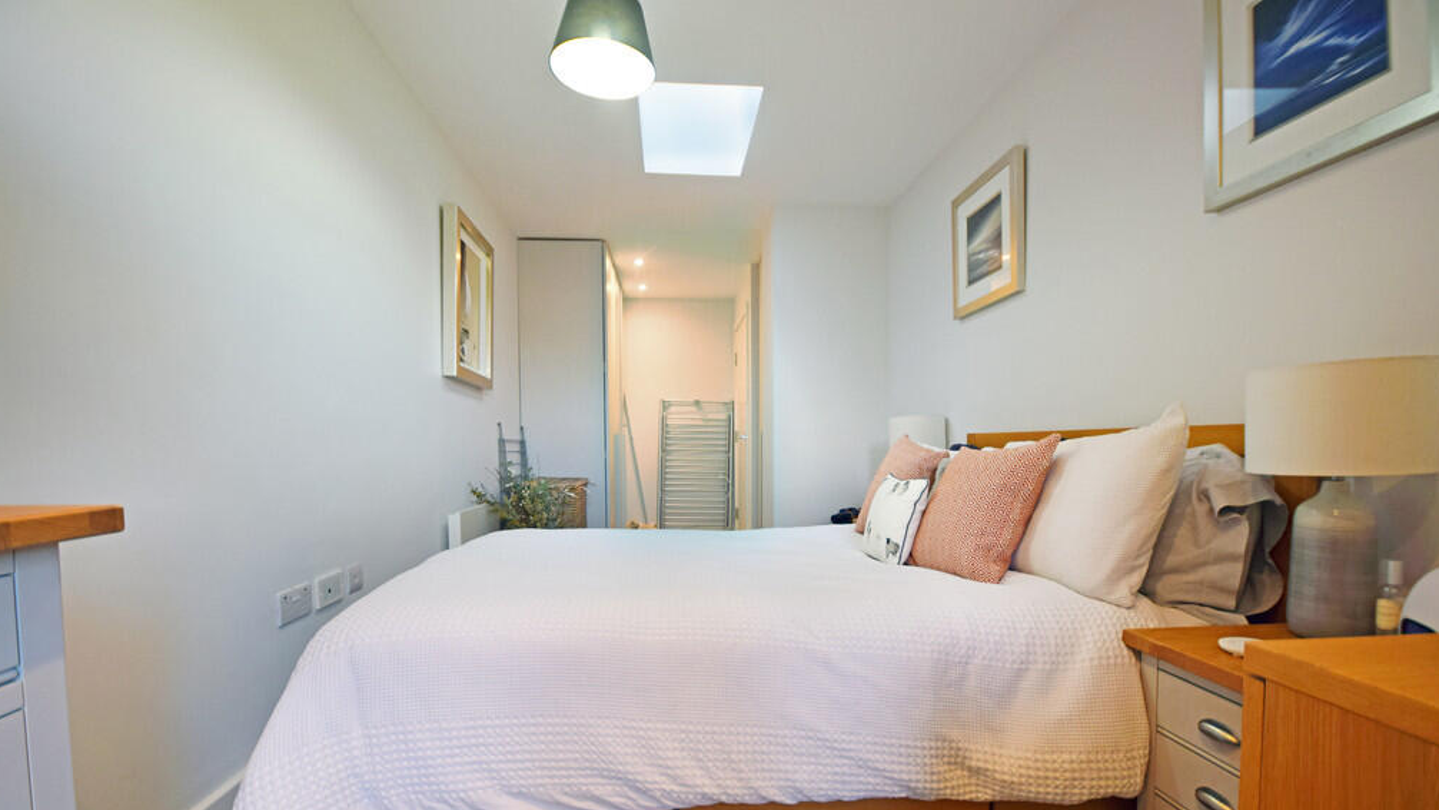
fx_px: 611
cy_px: 477
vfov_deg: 66.6
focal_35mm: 16
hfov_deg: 99.4
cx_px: 714
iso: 400
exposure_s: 1/60
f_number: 4
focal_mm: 10
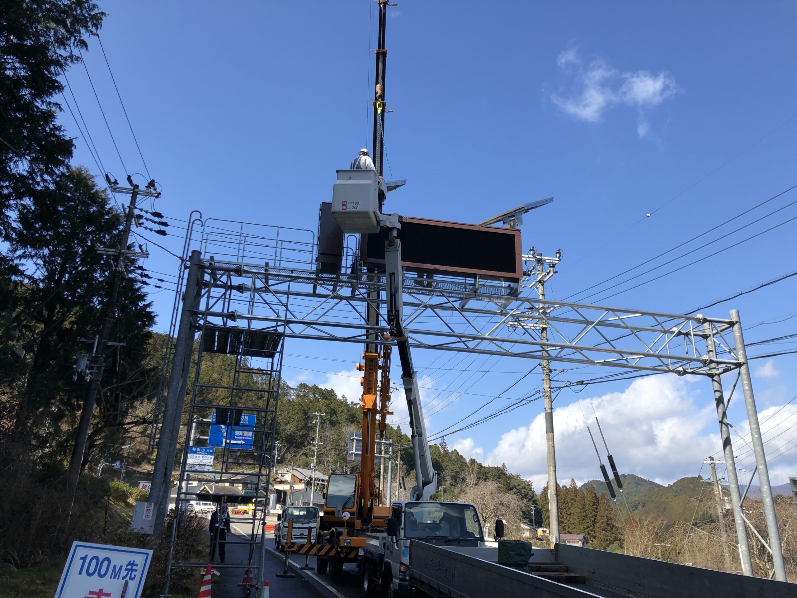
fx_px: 645
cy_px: 299
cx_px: 398
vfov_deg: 49.7
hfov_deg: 63.4
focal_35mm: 28
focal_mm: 4
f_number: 1.8
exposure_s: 1/1499
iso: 20
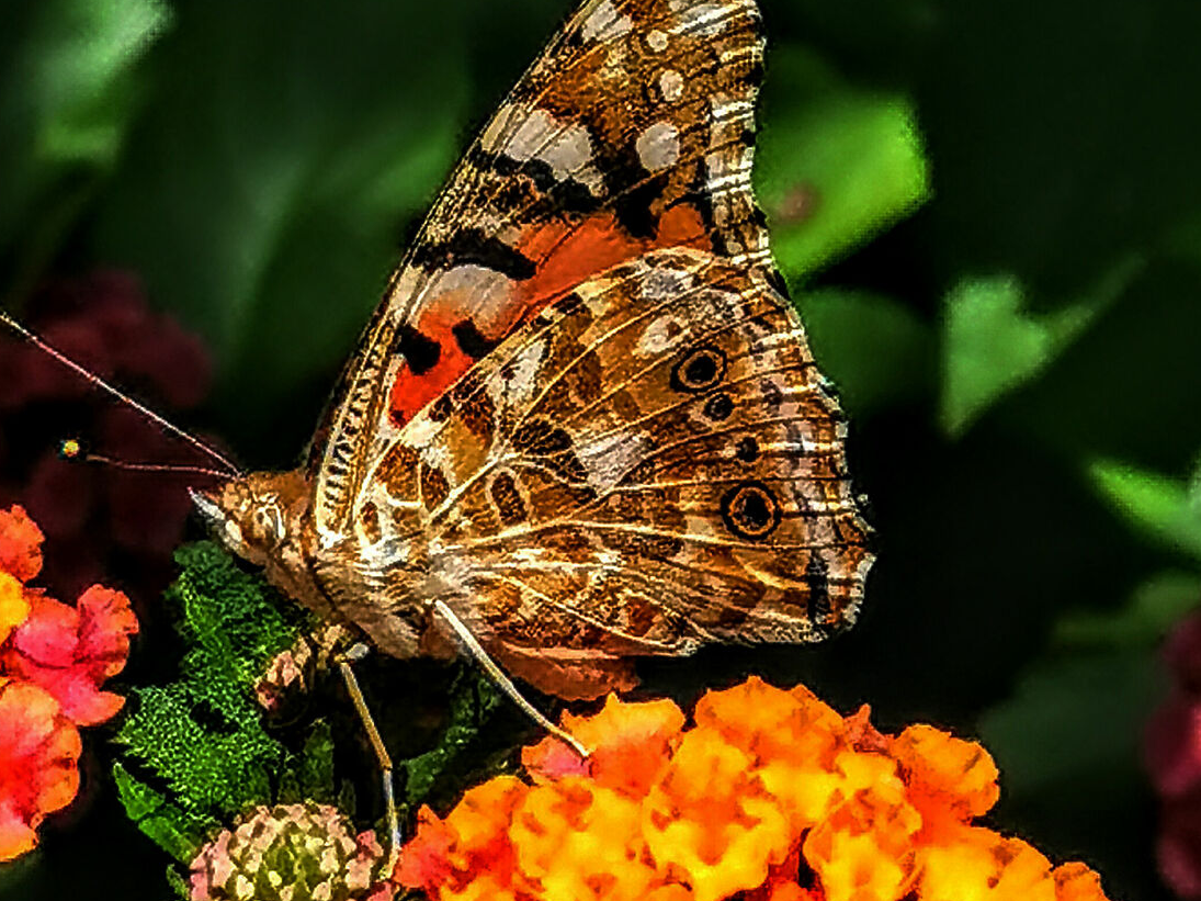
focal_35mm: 296
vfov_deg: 5.0
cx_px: 304
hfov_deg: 6.7
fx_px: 10269
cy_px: 441
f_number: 1.8
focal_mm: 5.58
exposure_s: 1/2865
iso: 50
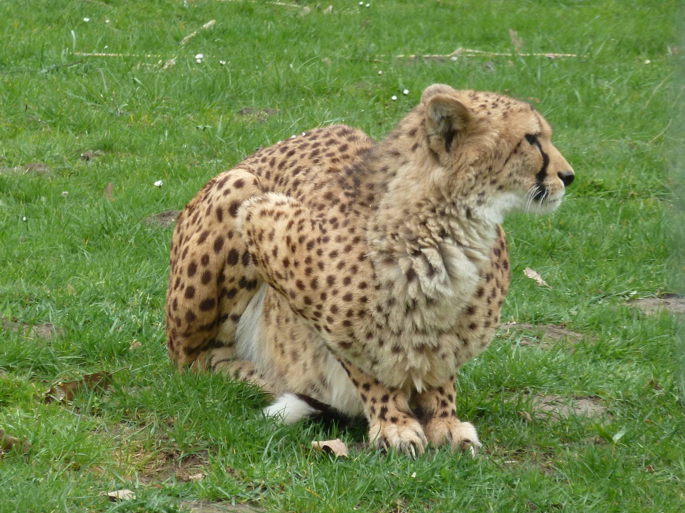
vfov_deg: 3.7
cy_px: 256
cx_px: 342
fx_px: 7896
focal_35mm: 399
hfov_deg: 5.0
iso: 200
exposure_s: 1/125
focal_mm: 49.2
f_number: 4.9
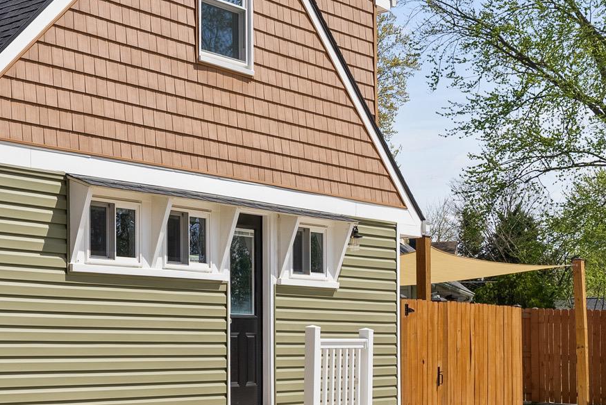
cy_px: 216
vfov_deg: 20.0
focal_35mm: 68
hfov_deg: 26.8
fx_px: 1145
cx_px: -90
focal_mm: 29
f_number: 8
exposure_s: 1/800
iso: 200
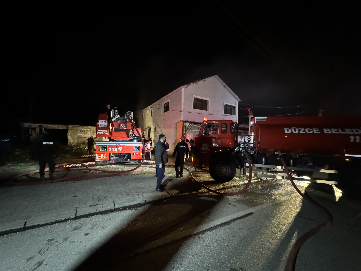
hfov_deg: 102.1
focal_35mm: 14
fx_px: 146
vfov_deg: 85.7
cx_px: 180
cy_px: 136
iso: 1600
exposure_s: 1/30
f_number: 2.2
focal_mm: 2.22
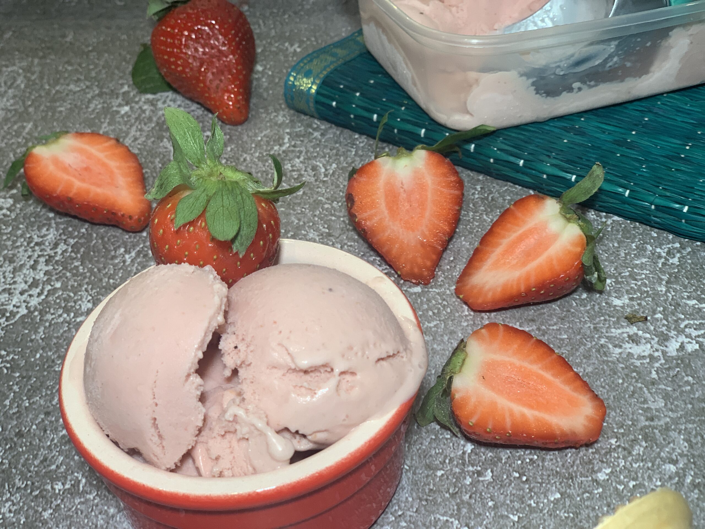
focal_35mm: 52
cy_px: 264
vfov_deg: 28.0
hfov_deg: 36.8
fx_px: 1059
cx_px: 352
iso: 100
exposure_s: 1/100
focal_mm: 6
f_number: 2.4
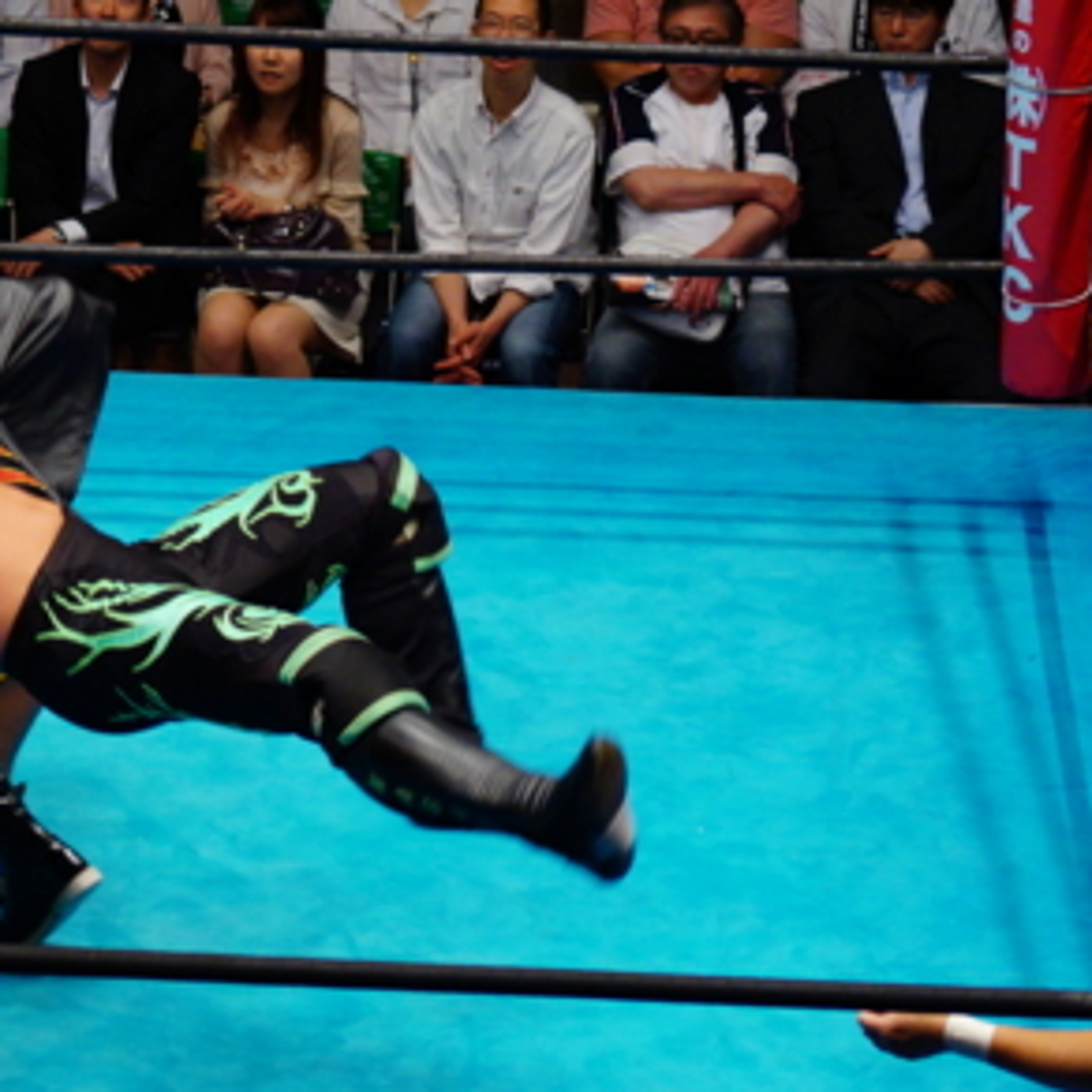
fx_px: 7959
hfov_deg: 7.8
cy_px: 357
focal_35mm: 223
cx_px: -26
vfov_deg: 7.8
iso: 800
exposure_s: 1/250
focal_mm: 80
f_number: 4.5
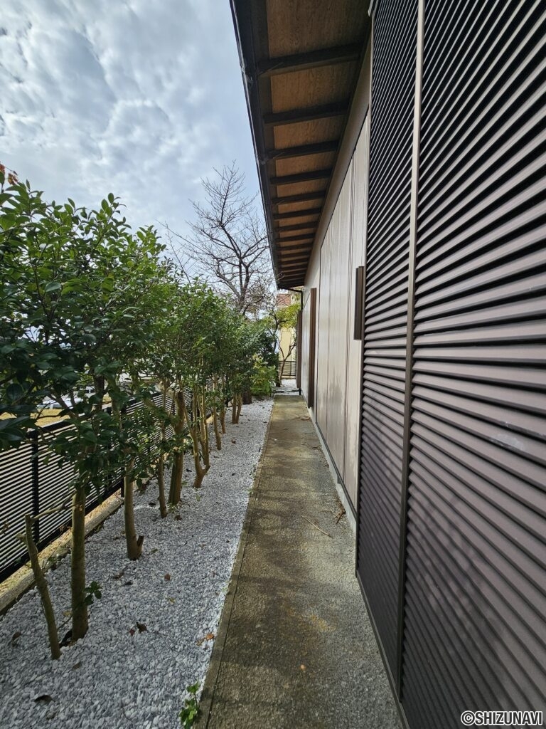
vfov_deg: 106.2
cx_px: 273
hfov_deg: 89.9
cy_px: 364
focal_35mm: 13
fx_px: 273
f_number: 2.2
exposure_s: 1/1365
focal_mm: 2.2
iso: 50
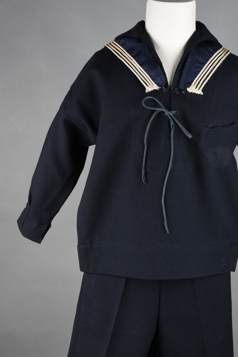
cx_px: 159
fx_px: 615
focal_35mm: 62
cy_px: 232
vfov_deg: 32.2
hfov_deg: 21.8
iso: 100
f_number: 11
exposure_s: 1/100
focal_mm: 28
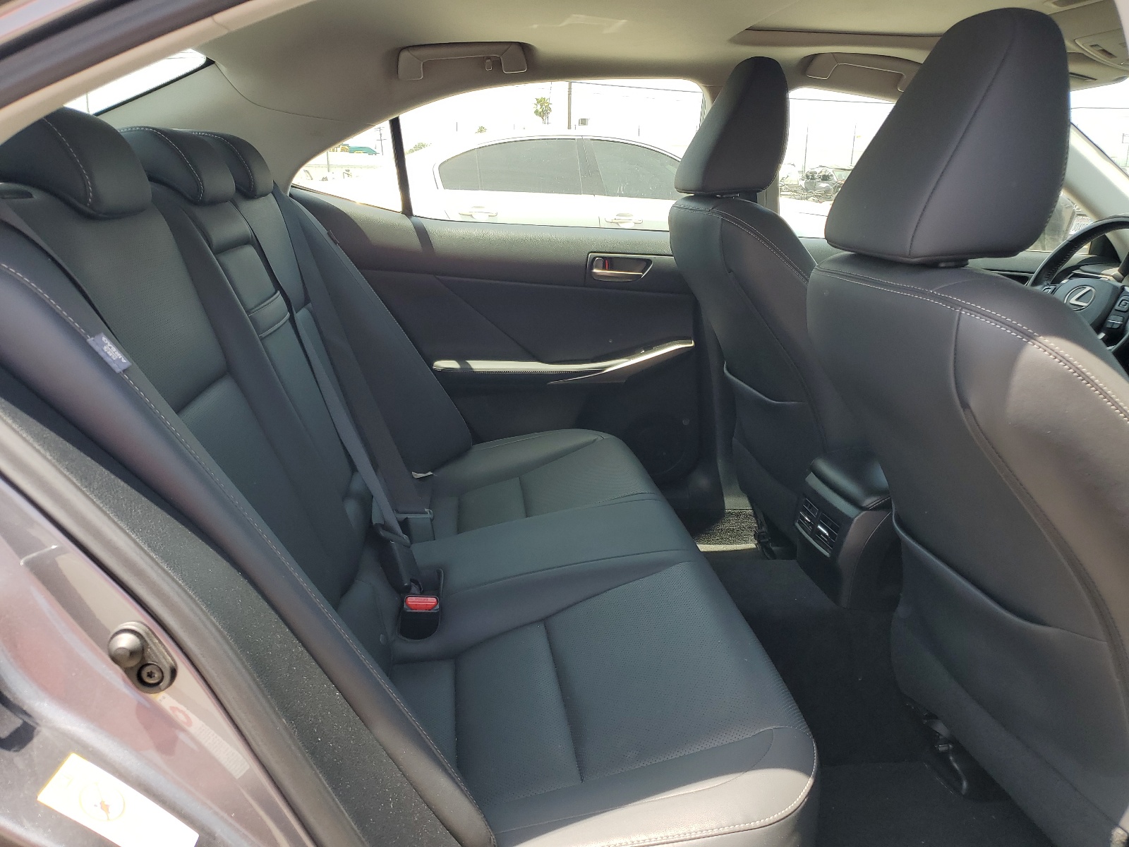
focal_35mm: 26
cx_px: 564
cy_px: 424
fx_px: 848
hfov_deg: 67.3
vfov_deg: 53.1
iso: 50
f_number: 1.5
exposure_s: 1/417
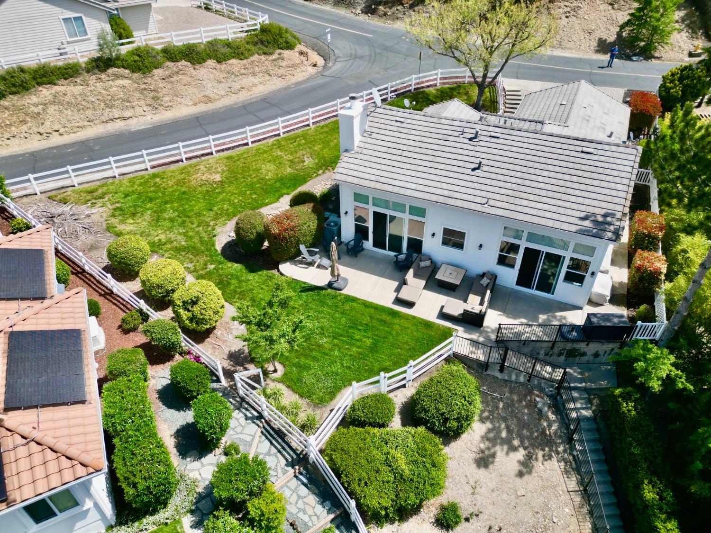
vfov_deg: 56.8
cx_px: 356
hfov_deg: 71.6
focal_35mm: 24
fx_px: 493
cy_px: 266
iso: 140
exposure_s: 1/2500
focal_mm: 6.72
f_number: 1.7
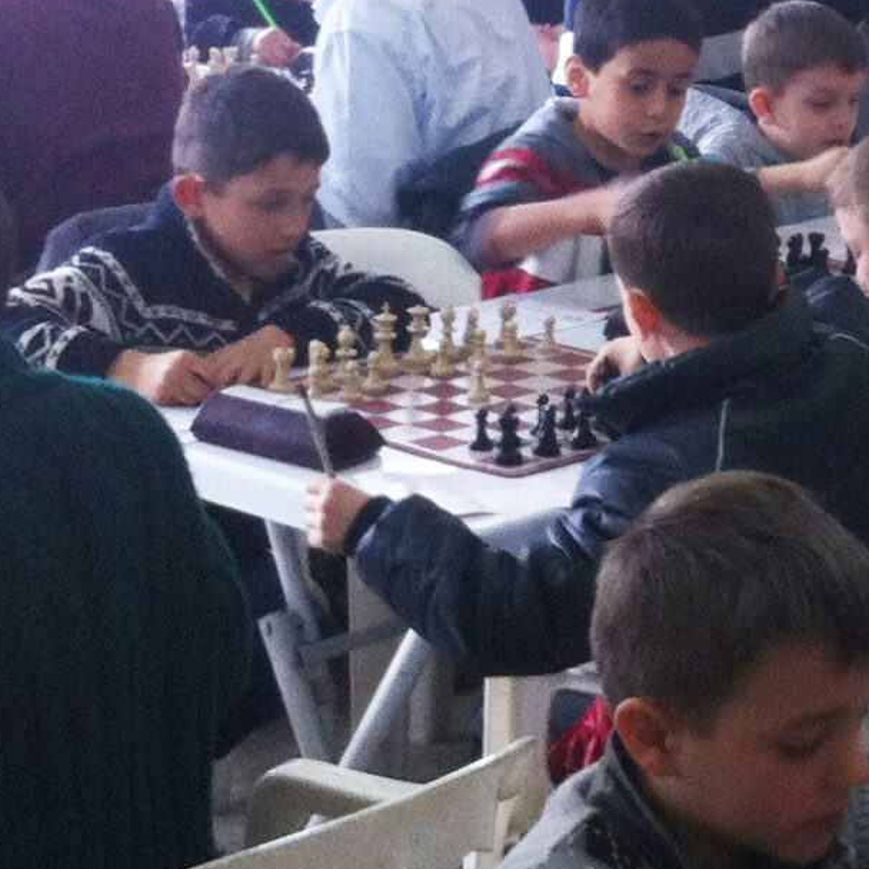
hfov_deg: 12.8
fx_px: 3692
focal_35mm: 130
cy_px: -133
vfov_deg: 13.1
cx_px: 1236
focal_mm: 3.85
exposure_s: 1/15
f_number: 2.8
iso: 125
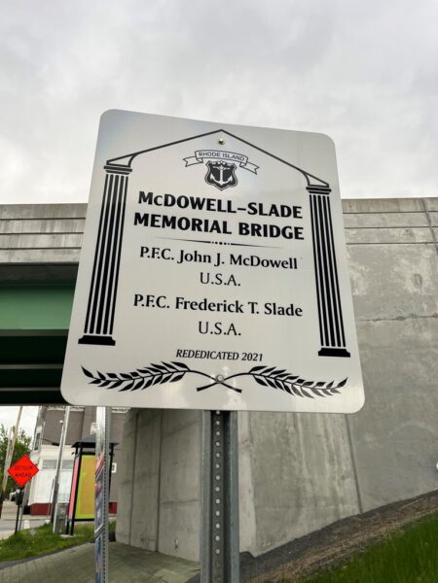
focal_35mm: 26
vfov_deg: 67.3
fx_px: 439
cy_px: 292
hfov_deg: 53.1
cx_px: 219
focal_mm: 5.1
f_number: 1.6
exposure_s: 1/265
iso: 40
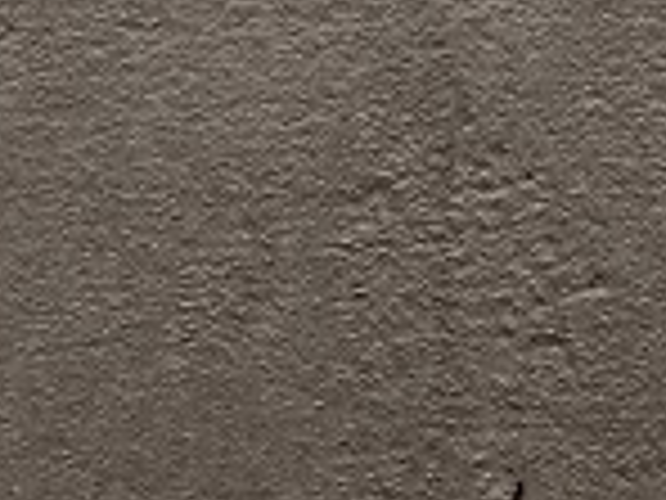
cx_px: 220
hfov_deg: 13.8
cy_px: -577
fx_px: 2751
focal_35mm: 143
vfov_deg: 9.5
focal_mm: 4.12
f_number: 2.4
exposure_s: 1/137
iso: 50
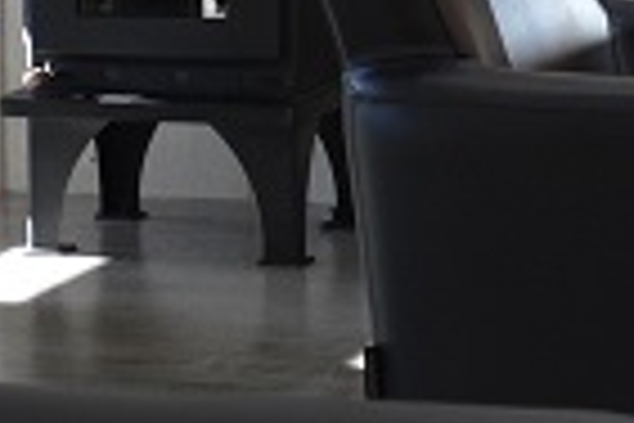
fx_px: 3733
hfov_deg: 9.7
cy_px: -482
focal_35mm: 212
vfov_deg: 6.3
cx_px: 189
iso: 400
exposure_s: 1/125
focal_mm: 20
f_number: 5.6
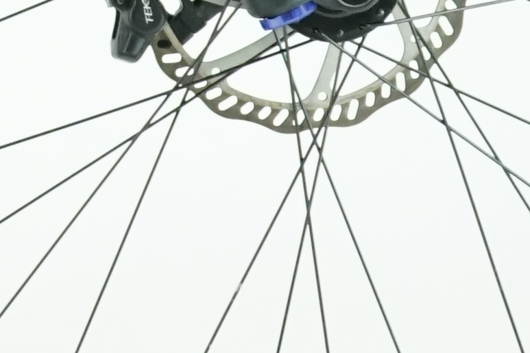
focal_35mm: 396
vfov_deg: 3.4
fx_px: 5828
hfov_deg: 5.0
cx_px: -976
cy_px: -572
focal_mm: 51
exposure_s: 1/200
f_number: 4.5
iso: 2000
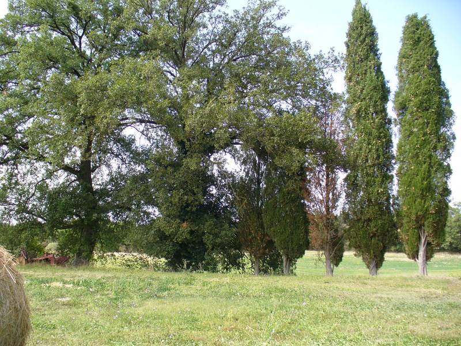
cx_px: 230
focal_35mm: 37
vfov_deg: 38.7
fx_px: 493
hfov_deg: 50.1
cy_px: 173
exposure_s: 1/250
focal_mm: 6.1
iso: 80
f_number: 2.8
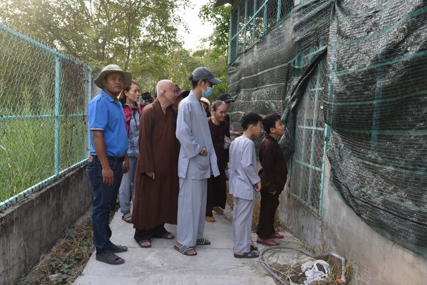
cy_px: 142
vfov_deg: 42.4
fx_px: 368
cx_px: 214
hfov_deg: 60.3
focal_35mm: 31
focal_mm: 31
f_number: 7.1
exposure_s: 1/200
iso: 640
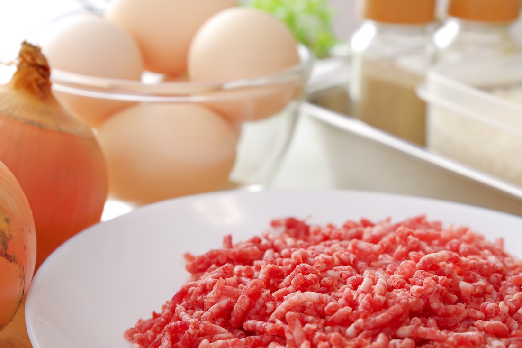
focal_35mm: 122
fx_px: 1768
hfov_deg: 16.8
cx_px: 292
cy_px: 190
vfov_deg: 11.2
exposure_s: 1/160
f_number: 6.3
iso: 100
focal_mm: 70
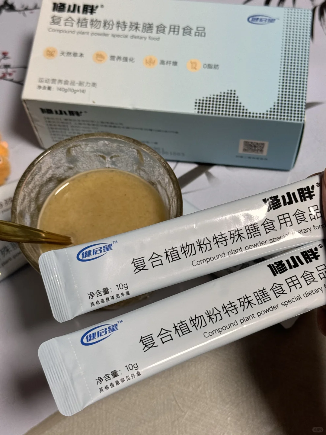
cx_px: 163
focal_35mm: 48
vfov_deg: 39.7
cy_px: 218
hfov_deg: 30.3
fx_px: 603
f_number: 1.78
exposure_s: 1/40
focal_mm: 6.76
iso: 320
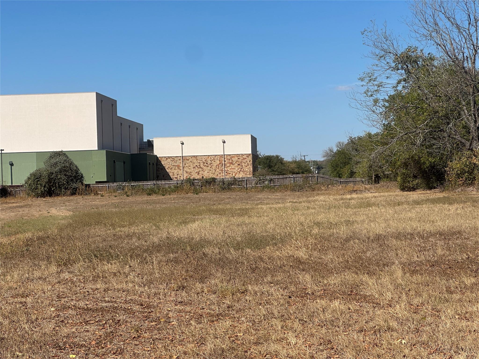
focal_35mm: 77
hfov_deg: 25.3
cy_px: 180
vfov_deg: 19.1
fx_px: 1065
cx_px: 240
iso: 32
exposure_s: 1/1064
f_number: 2.8
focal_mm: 9
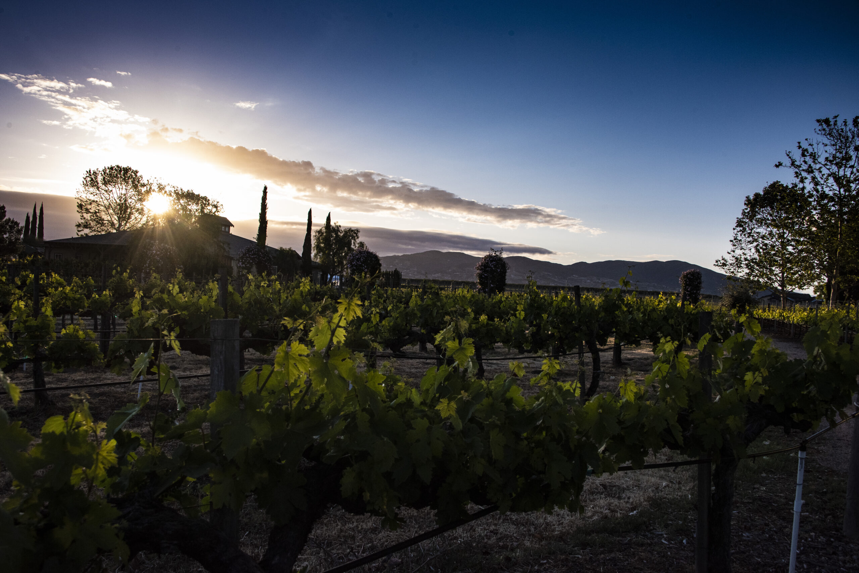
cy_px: 286
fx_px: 812
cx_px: 430
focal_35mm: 34
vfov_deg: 38.9
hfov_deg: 55.8
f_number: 10
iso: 1100
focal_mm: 34
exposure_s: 1/1000
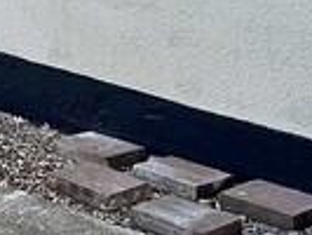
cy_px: -9
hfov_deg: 14.4
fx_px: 974
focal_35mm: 108
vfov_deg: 13.5
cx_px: -352
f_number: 2.2
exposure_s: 1/739
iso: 40
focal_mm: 2.22
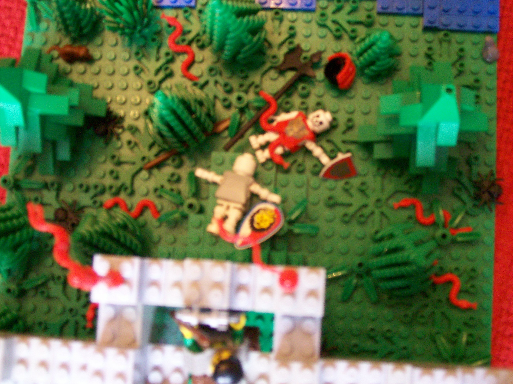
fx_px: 666
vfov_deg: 32.1
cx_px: 256
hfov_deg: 42.1
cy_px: 192
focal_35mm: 45
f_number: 3
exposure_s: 1/12.4
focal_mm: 7.6
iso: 160
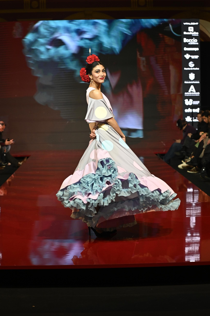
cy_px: 158
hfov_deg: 19.4
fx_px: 613
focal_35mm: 70
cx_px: 105
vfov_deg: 28.9
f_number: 4.5
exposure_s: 1/320
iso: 2000
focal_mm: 70
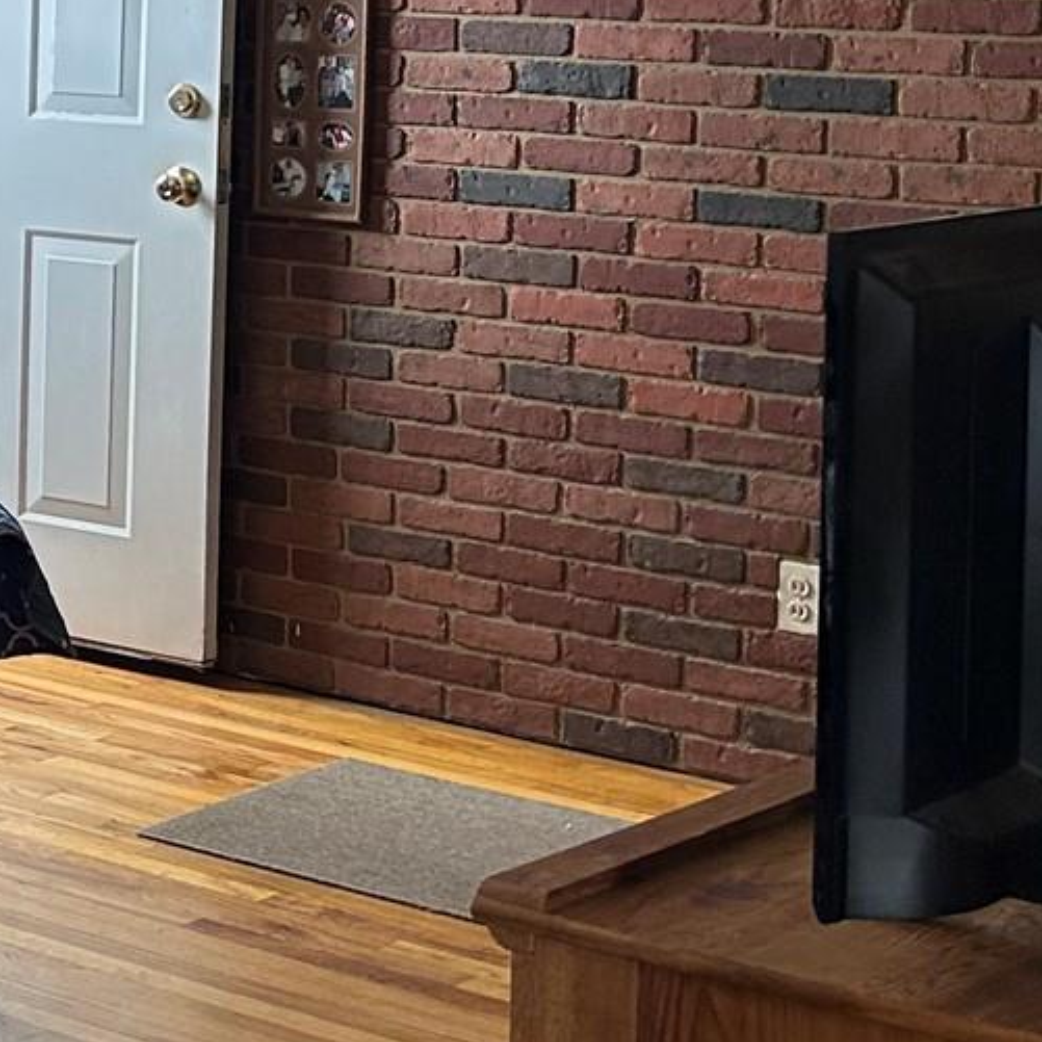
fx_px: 3201
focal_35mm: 94
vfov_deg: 18.3
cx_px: -414
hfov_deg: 17.1
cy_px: 216
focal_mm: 5.7
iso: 125
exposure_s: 1/120
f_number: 1.5
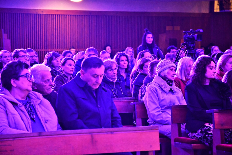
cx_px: 116
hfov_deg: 13.1
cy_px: 78
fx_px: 1012
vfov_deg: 8.7
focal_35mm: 157
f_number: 5.6
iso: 12800
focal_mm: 105
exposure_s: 1/20
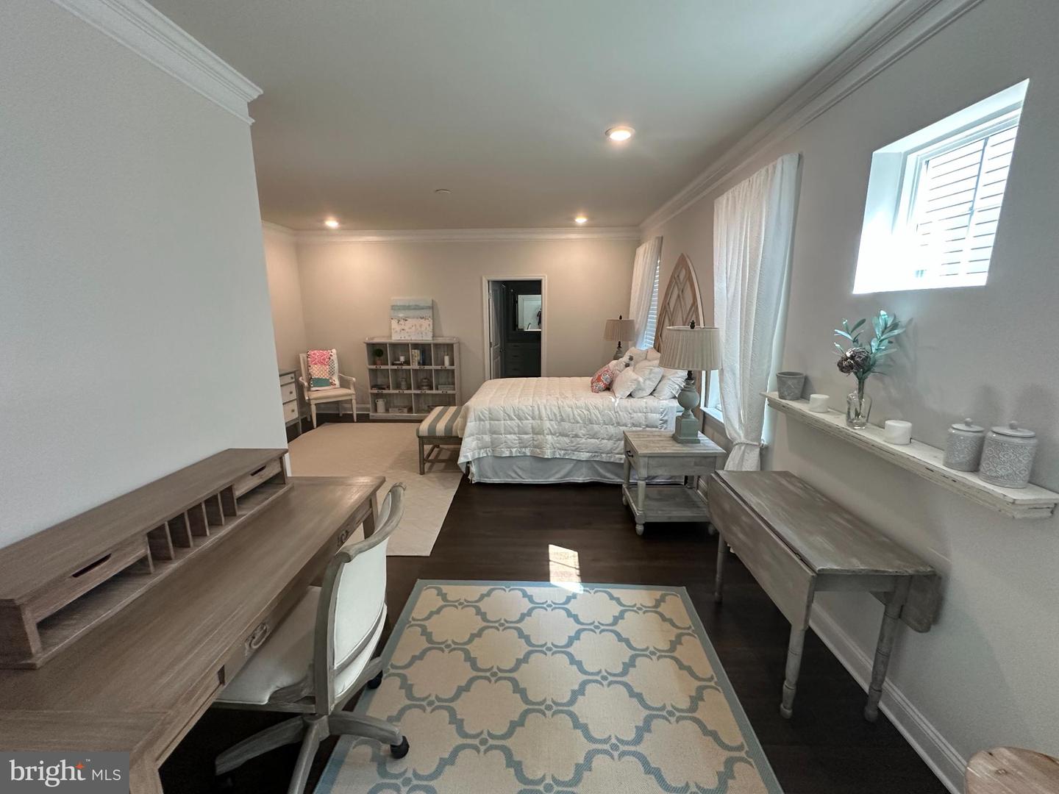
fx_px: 428
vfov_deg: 85.7
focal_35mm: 14
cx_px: 530
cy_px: 397
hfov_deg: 102.1
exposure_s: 1/120
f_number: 2.2
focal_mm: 2.22
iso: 250
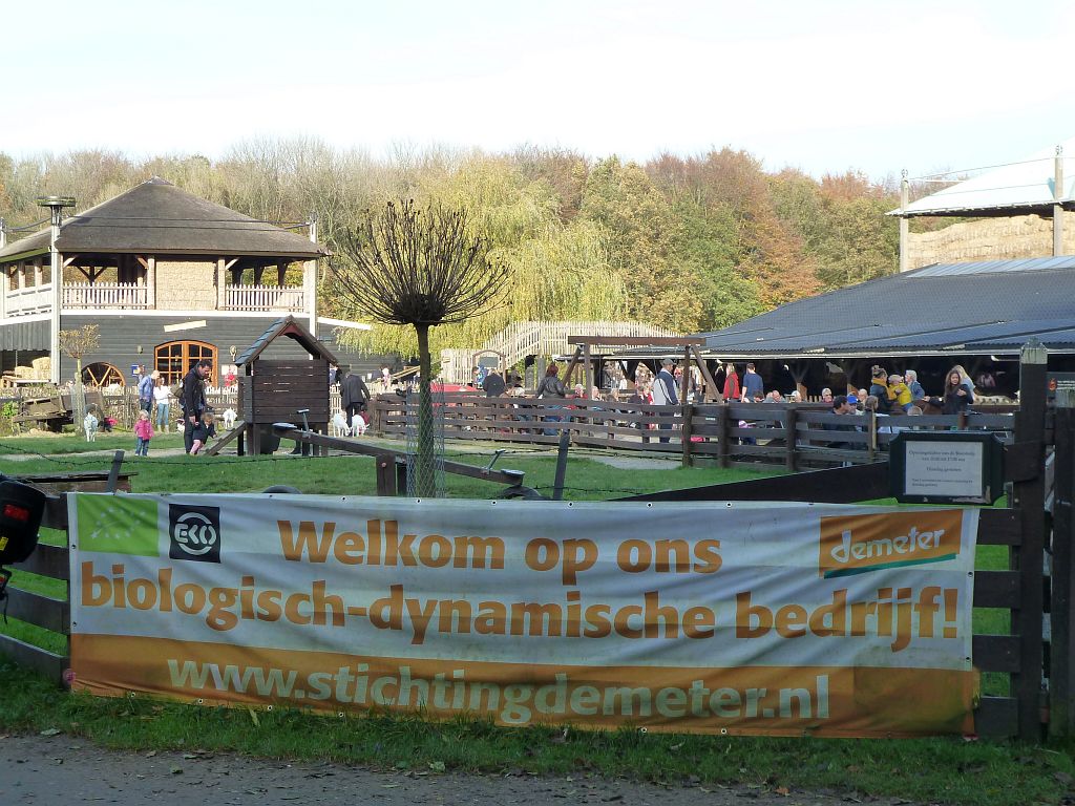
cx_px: 538
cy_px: 403
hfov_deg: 29.0
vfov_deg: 21.9
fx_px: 2081
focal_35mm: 67
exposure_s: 1/125
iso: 125
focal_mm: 11
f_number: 4.1
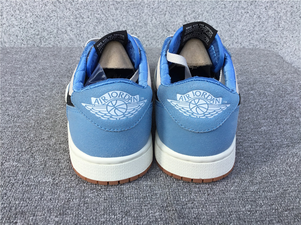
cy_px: 112
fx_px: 270
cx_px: 150
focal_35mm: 31
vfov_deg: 45.4
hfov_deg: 58.4
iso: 25
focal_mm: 3.3
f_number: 2.4
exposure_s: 1/163
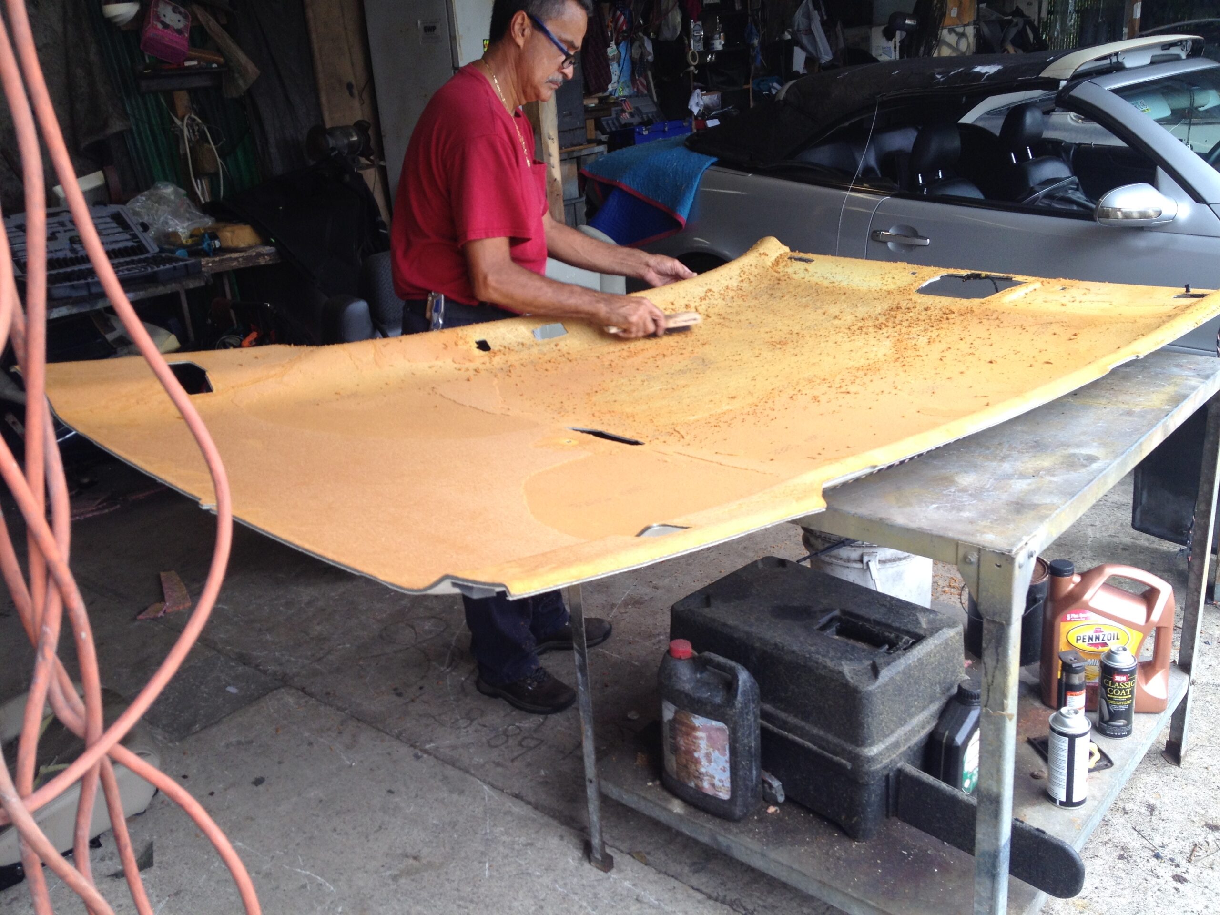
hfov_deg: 52.6
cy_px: 458
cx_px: 610
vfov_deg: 40.7
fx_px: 1234
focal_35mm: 35
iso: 50
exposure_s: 1/158
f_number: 2.4
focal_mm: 4.28
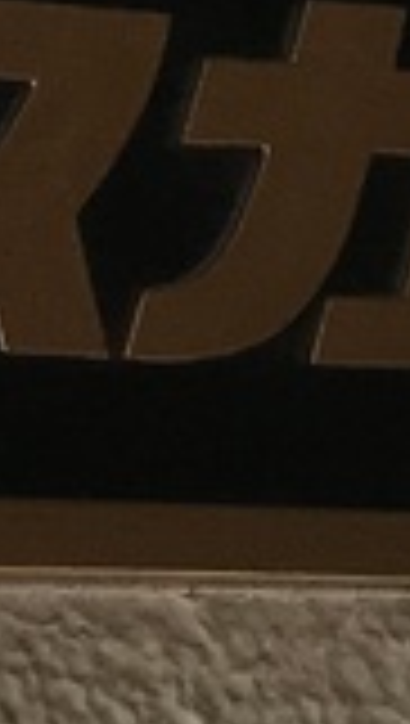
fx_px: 5103
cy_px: 99
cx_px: 18
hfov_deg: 4.6
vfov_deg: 8.1
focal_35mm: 265
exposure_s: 1/847
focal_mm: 3.99
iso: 20
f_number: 1.8
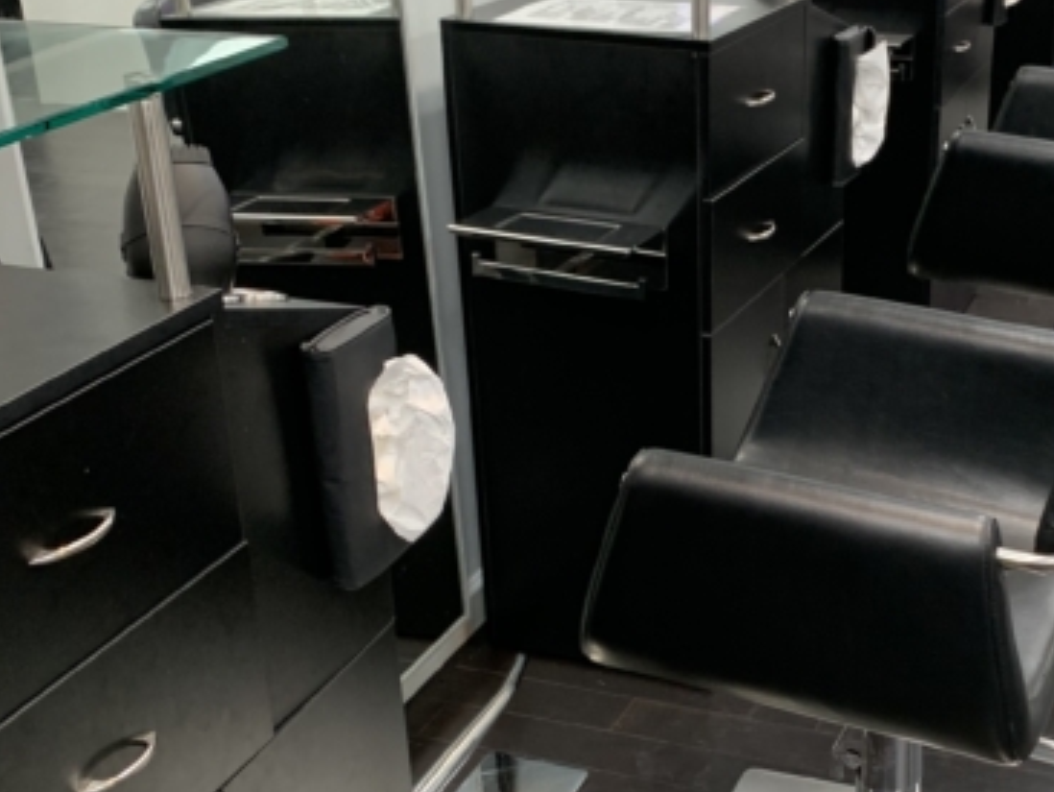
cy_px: 524
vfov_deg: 34.1
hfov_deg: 44.0
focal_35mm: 42
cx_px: 723
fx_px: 1280
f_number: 1.8
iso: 160
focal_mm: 4.25
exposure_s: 1/60
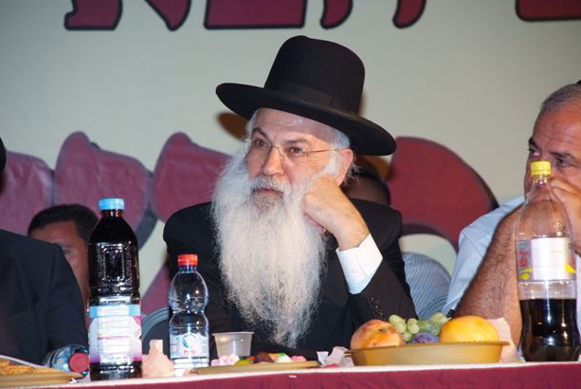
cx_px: 290
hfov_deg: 9.7
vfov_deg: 6.5
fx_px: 3425
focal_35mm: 212
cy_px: 193
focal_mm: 135
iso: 1000
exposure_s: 1/160
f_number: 5.6
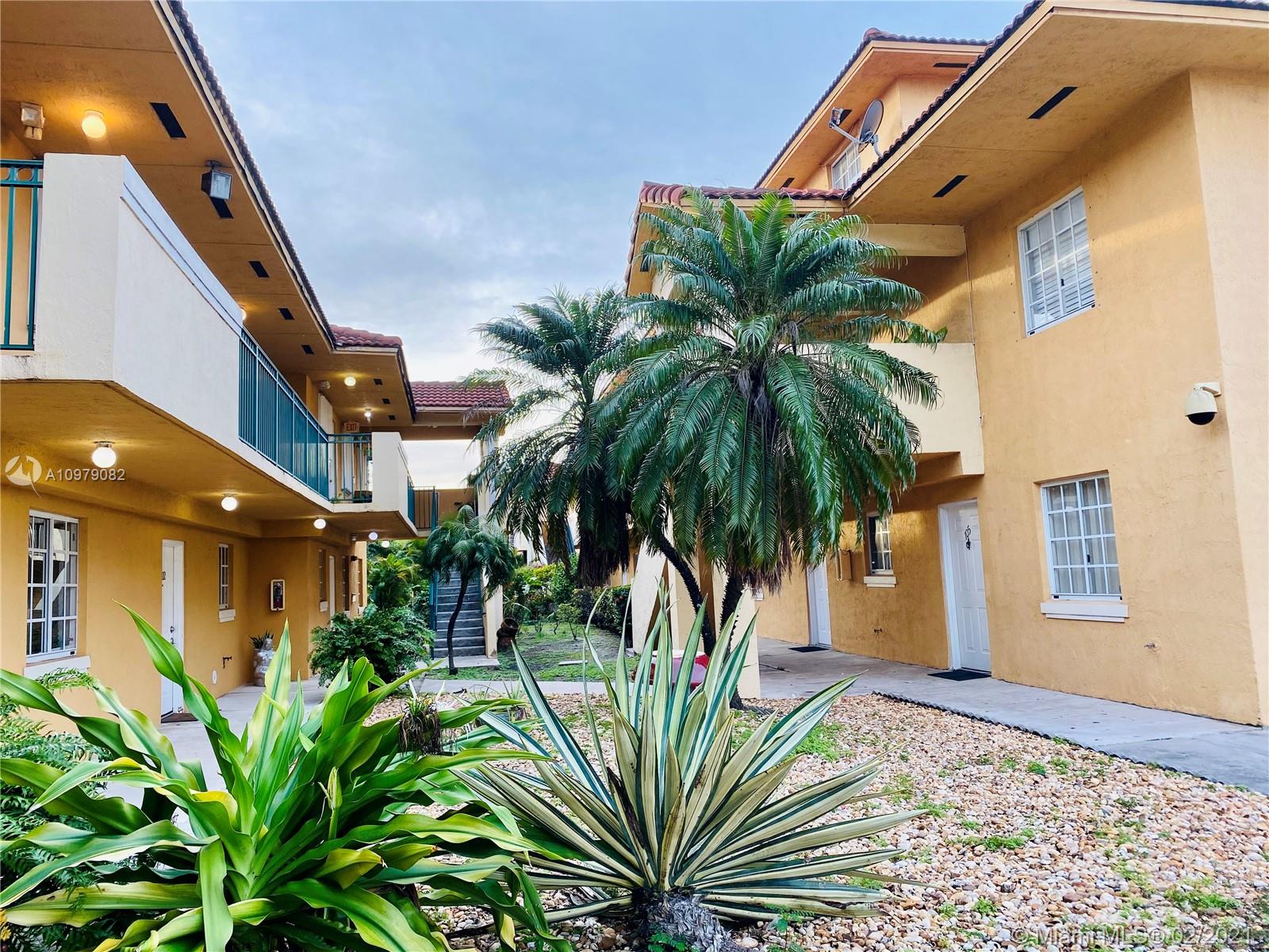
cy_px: 476
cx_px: 634
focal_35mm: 26
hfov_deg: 67.3
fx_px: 953
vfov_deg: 53.1
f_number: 1.8
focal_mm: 4.25
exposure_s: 1/233
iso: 32
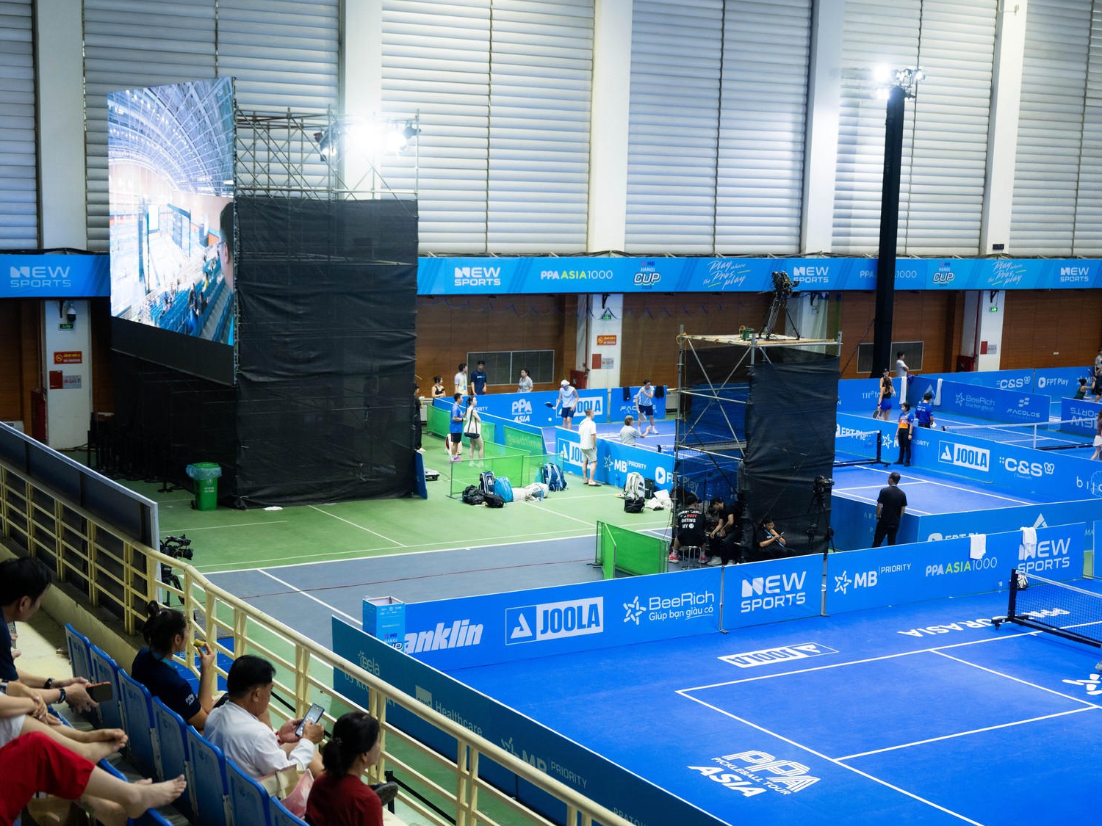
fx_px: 1592
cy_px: 482
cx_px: 514
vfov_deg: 29.1
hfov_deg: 38.2
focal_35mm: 50
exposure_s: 1/200
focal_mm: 39
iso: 1250
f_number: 3.2
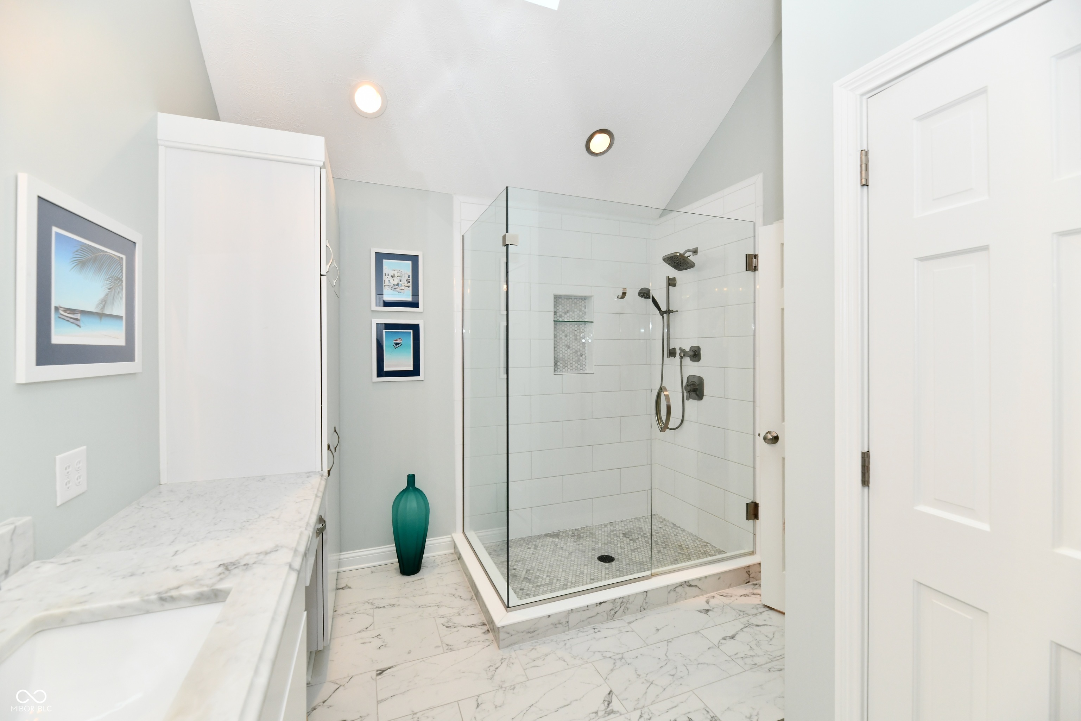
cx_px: 540
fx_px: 420
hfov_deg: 104.3
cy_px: 360
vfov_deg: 81.2
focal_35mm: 14
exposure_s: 1/60
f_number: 6.3
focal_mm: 14
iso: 640
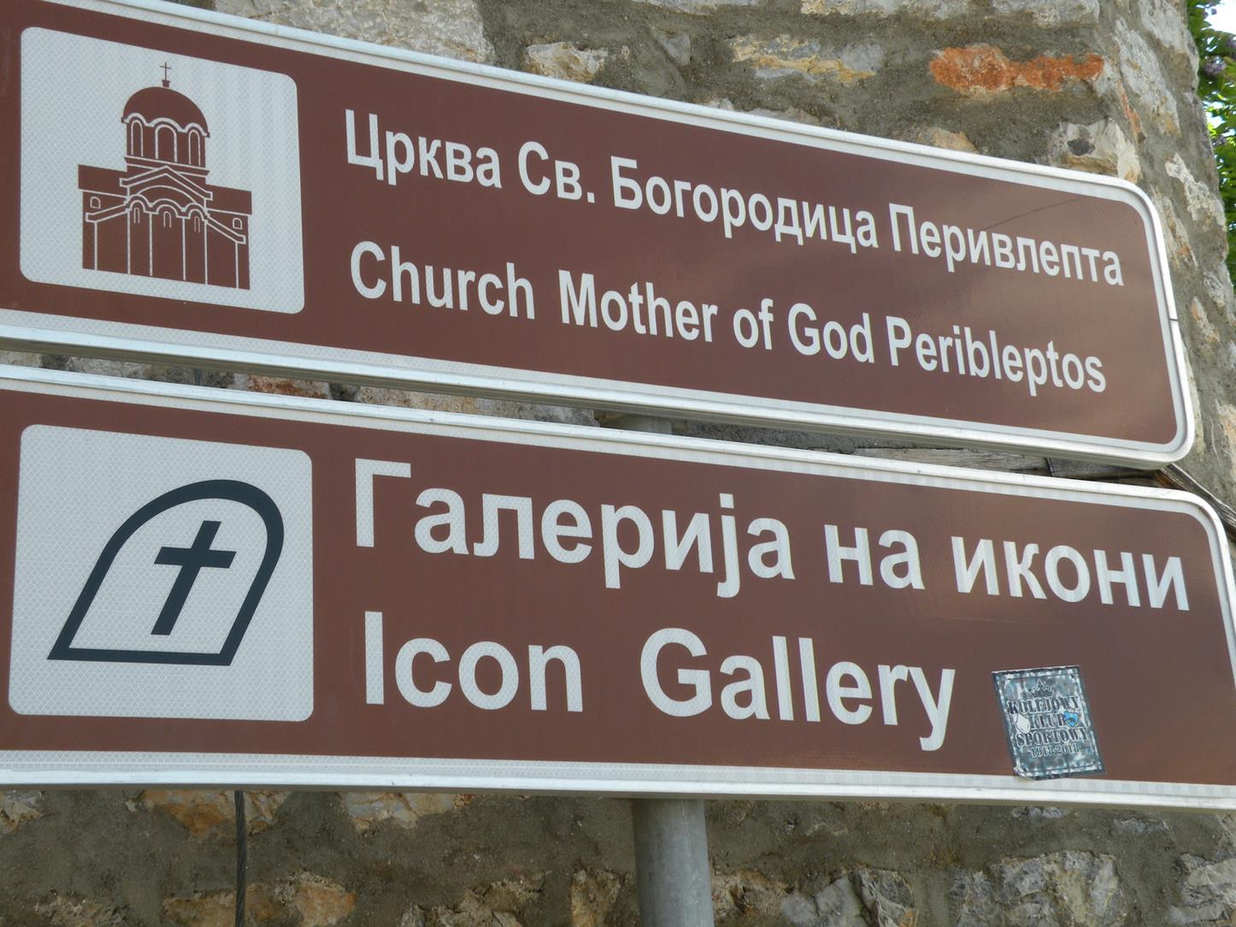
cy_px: 464
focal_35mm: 56
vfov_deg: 26.1
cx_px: 618
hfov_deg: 34.4
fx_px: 1999
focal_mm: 9.8
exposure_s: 1/136
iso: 64
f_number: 5
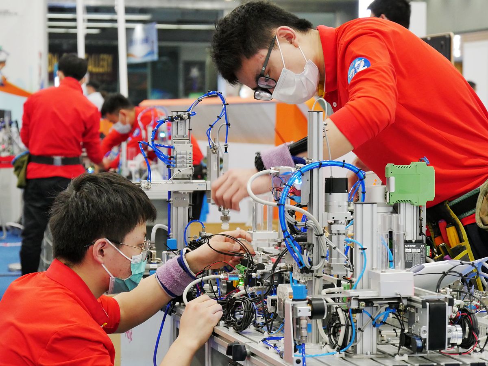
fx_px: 1551
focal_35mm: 110
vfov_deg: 13.5
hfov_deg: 17.9
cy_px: 183
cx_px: 244
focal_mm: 55
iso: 3200
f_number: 5.1
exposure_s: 1/60
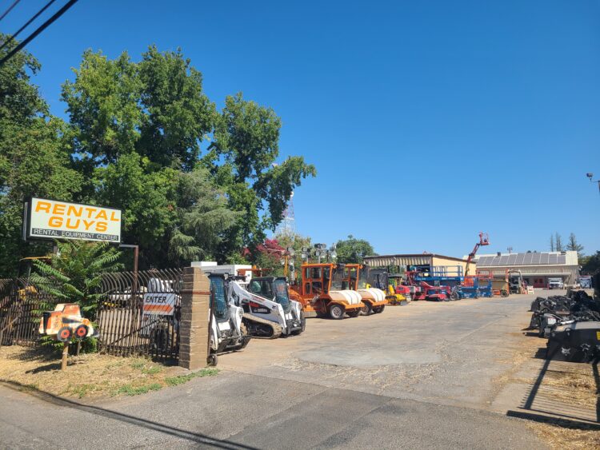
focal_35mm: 26
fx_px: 451
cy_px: 225
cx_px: 300
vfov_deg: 53.1
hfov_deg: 67.3
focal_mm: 5.4
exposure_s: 1/2043
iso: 40
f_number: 1.8
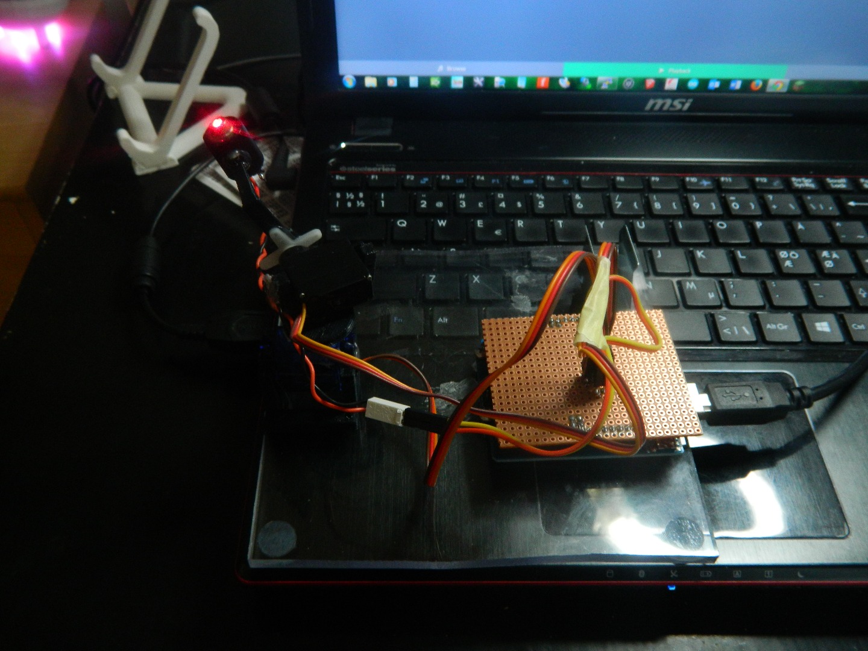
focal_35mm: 31
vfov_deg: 45.4
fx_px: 777
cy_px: 326
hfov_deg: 58.4
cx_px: 434
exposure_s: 1/30
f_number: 3.2
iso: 250
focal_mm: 5.6
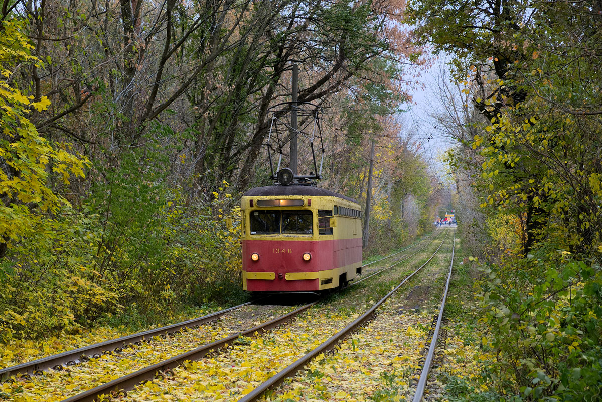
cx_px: 301
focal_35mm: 69
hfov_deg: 29.2
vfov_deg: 19.7
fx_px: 1154
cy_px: 201
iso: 800
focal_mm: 46.3
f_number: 4.5
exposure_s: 1/500
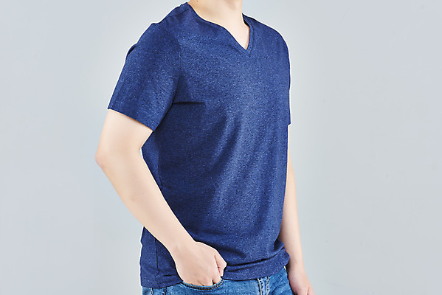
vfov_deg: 10.2
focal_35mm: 135
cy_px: 148
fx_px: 1658
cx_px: 221
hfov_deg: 15.2
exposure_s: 1/125
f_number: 16
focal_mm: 135
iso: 100
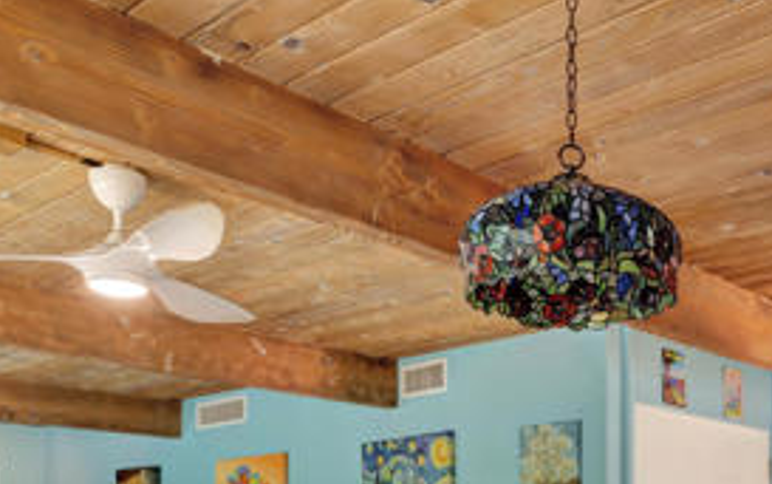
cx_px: 650
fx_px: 905
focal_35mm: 43
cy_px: 597
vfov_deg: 26.3
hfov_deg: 43.3
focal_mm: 18
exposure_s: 1/5
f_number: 11
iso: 100
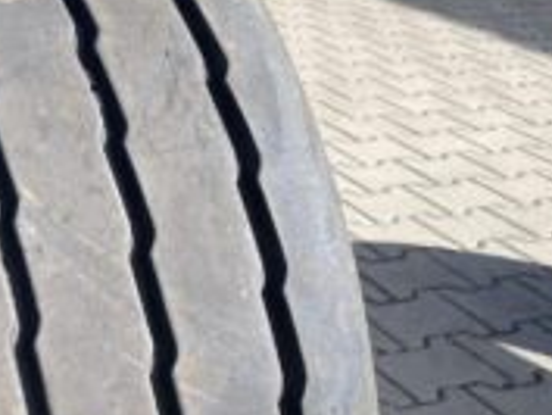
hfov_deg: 27.7
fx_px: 1005
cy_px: 158
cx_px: -75
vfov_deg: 23.3
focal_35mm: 63
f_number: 1.8
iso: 32
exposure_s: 1/1447
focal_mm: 4.25
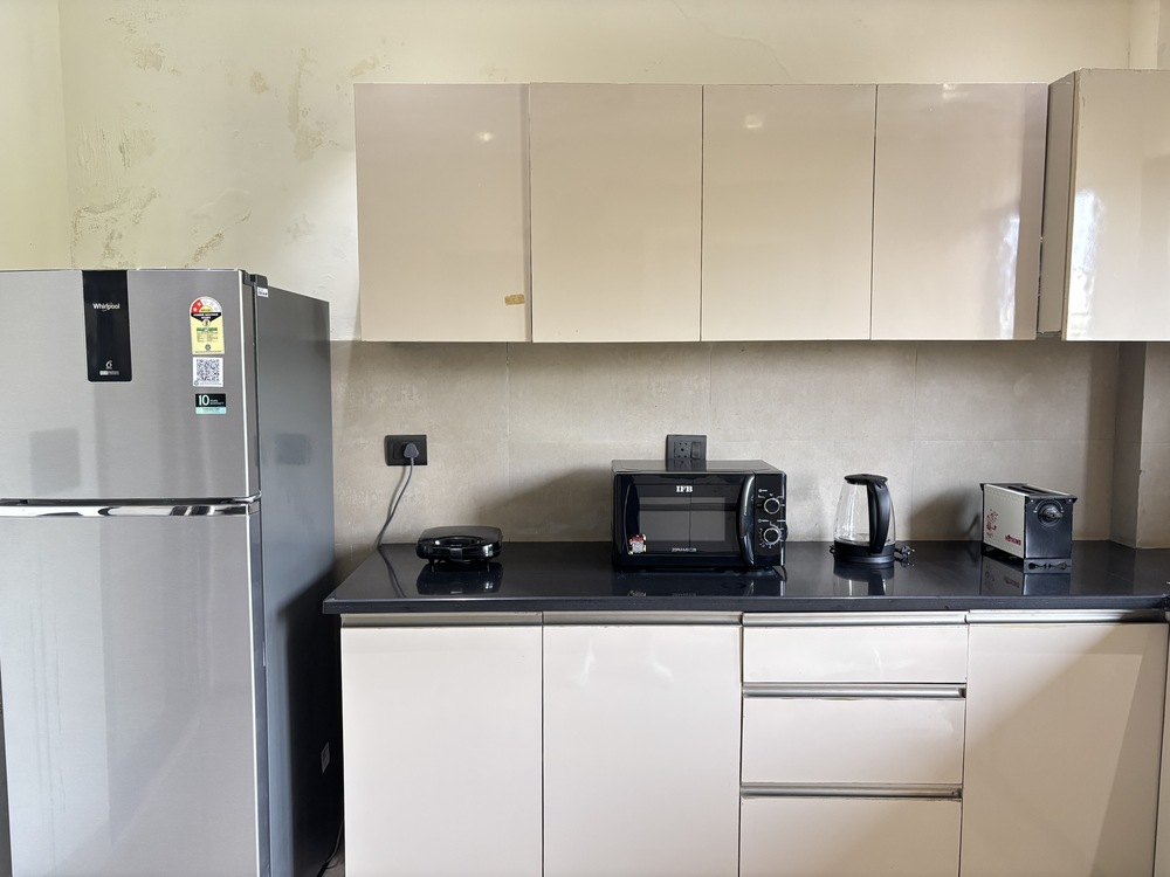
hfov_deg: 67.3
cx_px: 585
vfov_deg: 53.1
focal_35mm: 26
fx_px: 879
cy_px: 438
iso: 250
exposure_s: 1/50
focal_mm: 5.96
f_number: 1.6
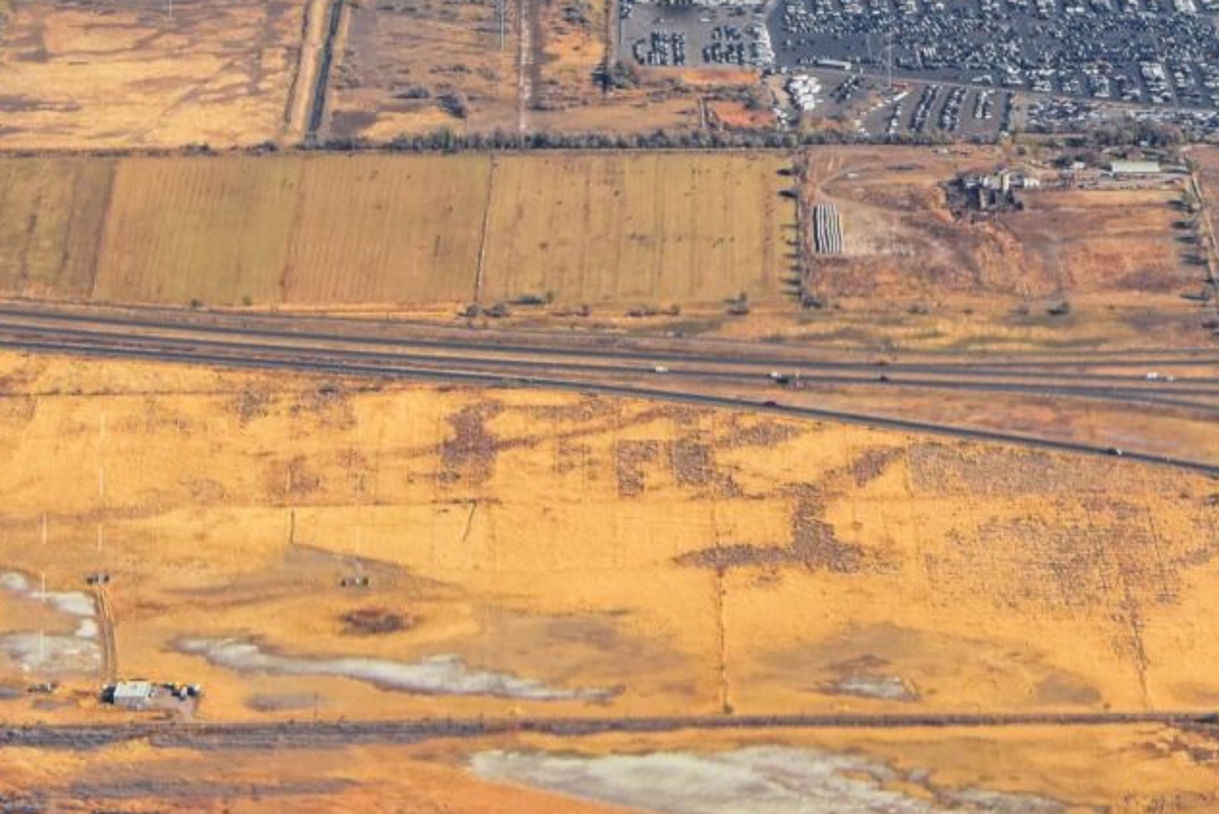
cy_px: -788
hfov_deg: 8.0
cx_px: 1333
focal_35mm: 255
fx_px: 8638
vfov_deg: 5.3
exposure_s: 1/320
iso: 400
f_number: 10
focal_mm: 42
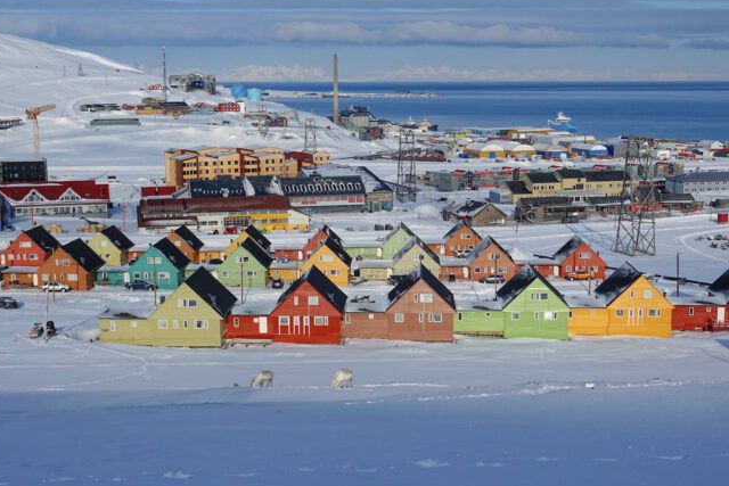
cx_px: 402
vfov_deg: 28.1
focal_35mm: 48
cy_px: 275
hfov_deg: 41.1
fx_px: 972
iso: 100
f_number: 5.6
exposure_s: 1/1000
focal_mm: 14.65
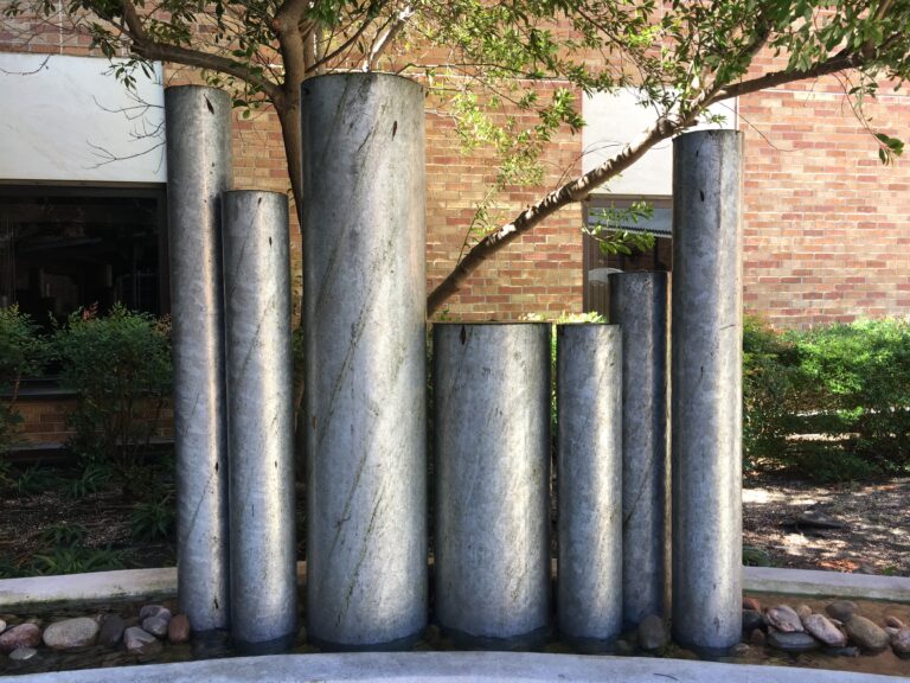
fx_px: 762
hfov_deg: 61.7
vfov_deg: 48.2
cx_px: 455
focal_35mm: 29
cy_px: 342
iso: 40
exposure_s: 1/120
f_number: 2.2
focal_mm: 4.15
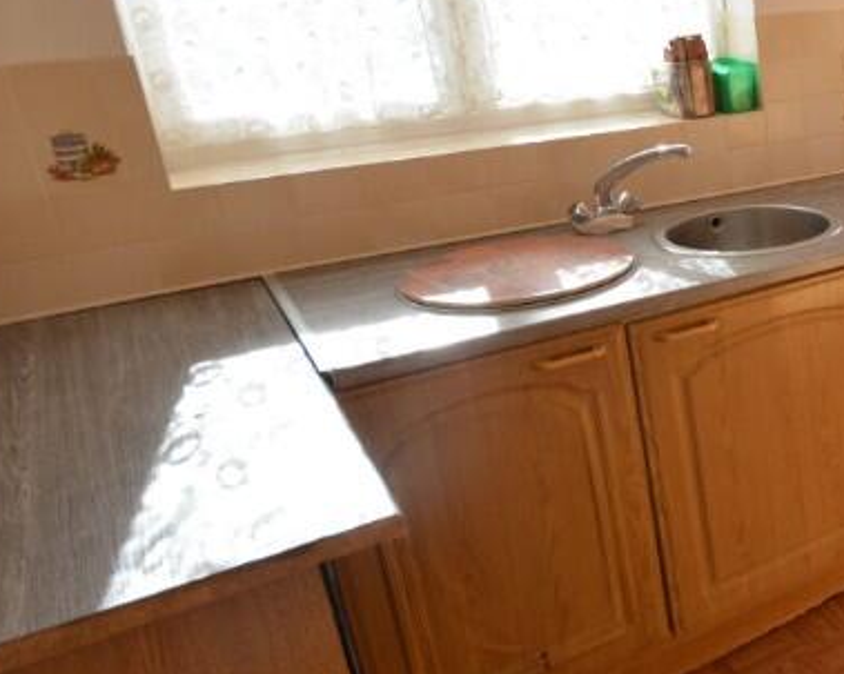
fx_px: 949
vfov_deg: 39.0
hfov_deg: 33.9
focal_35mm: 38
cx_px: 1107
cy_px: 265
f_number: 8
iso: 400
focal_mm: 10
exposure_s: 1/200
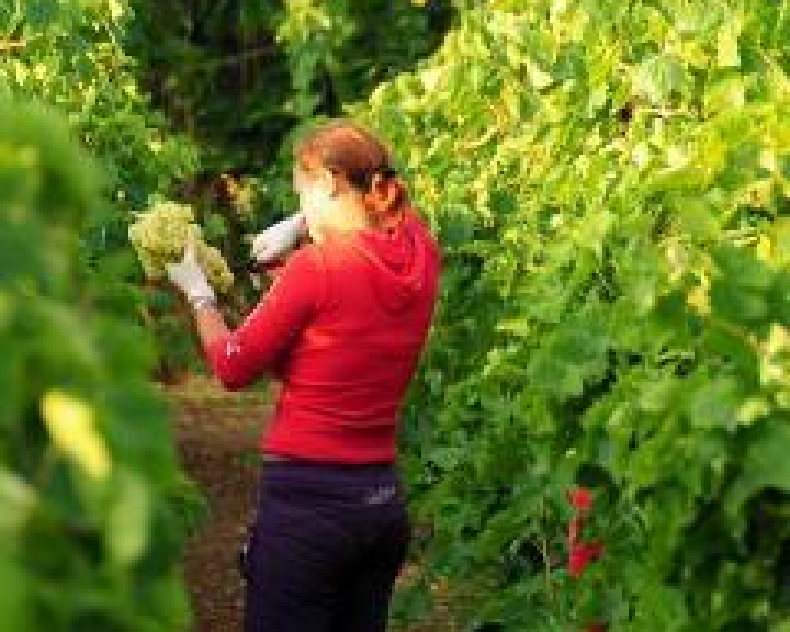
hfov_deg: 2.8
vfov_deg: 2.2
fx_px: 16437
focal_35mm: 703
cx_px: 13
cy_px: 298
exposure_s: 1/100
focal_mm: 200
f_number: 5.6
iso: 160
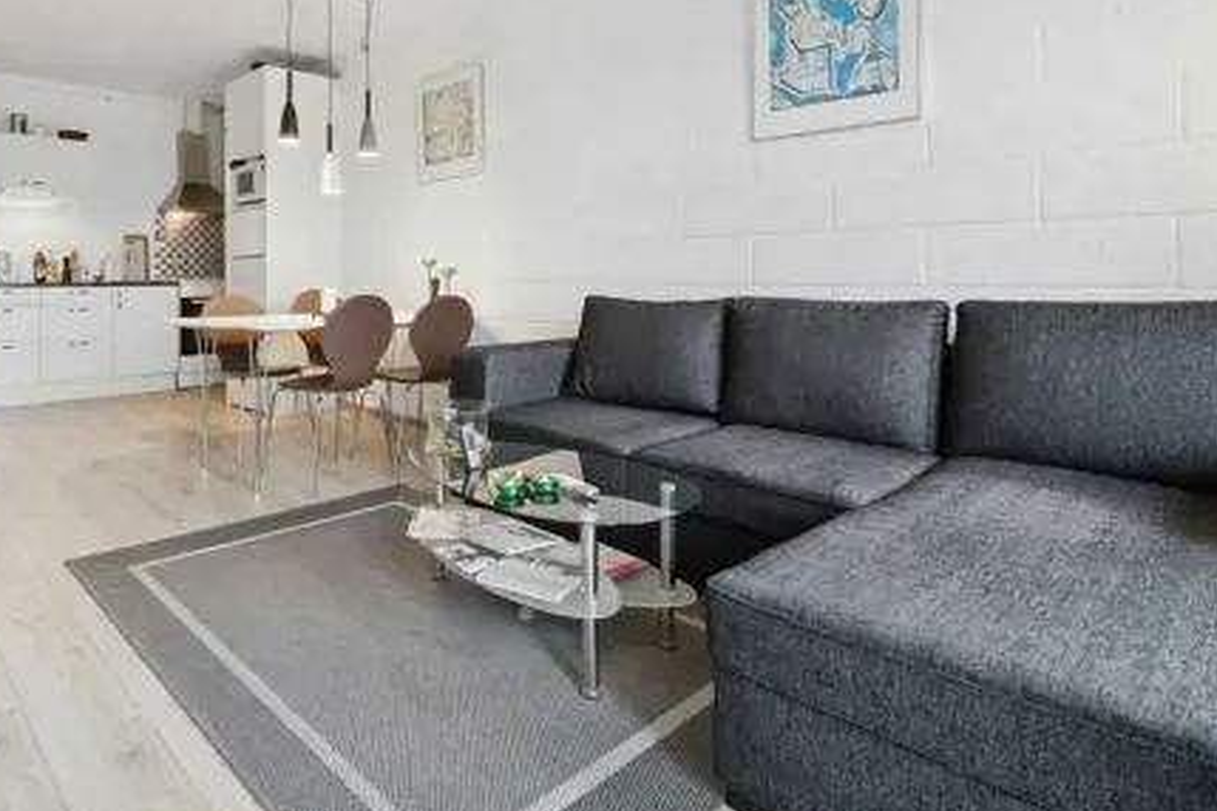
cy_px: 286
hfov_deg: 76.9
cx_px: 448
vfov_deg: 56.2
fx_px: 745
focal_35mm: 22
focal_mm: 10.5
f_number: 8
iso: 200
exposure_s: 1/6
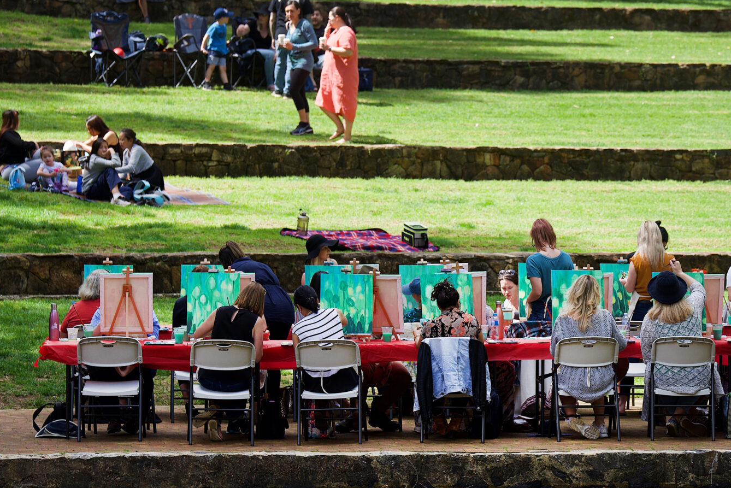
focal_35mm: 222
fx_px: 4509
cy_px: 353
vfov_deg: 6.2
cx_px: 528
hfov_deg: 9.3
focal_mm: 116
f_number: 4
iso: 100
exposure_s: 1/500
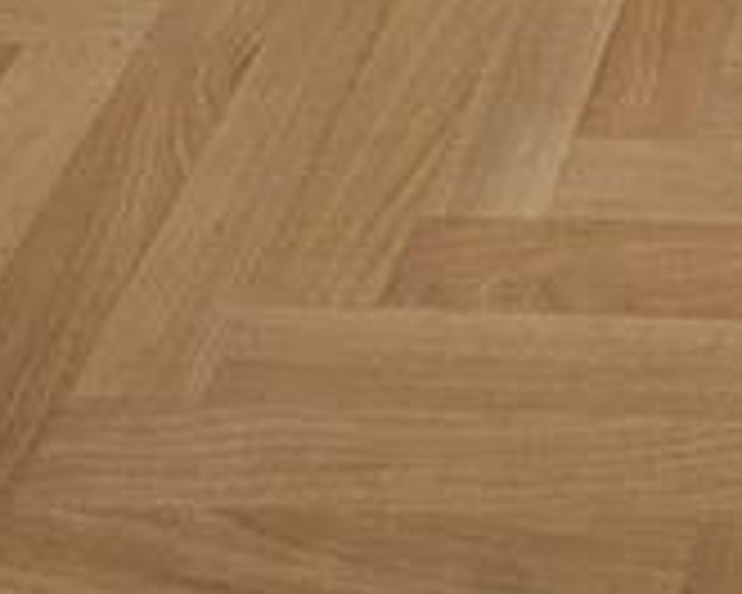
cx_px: 1219
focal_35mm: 136
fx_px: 2987
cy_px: -1017
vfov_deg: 9.5
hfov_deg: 13.1
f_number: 1.8
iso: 800
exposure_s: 1/100
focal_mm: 5.4
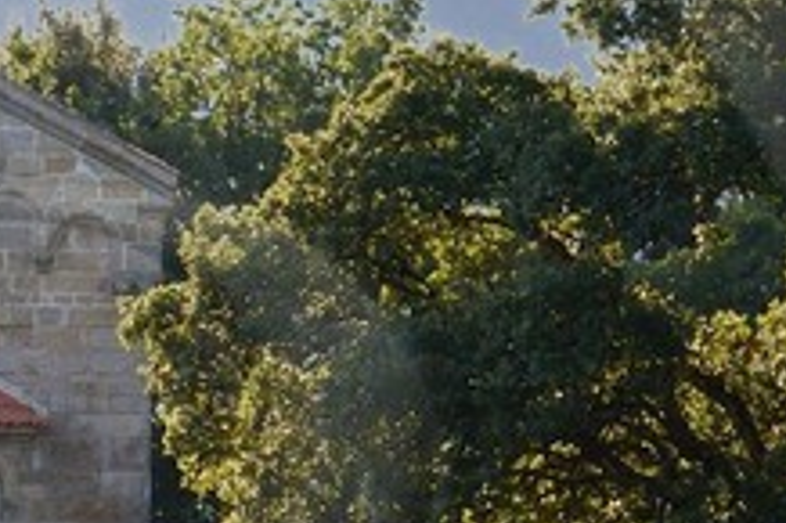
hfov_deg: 5.8
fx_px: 7701
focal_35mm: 353
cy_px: 786
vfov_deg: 3.9
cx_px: -433
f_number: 14
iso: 800
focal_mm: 48
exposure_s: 1/250
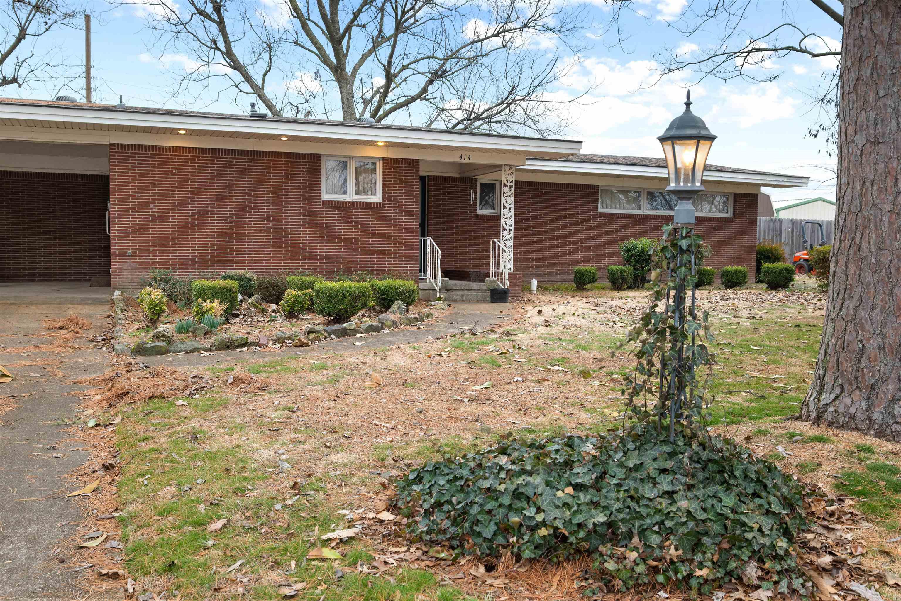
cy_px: 300
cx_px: 450
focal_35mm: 35
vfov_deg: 37.9
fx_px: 876
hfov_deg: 54.4
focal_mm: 35
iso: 320
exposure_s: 1/60
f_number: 6.3
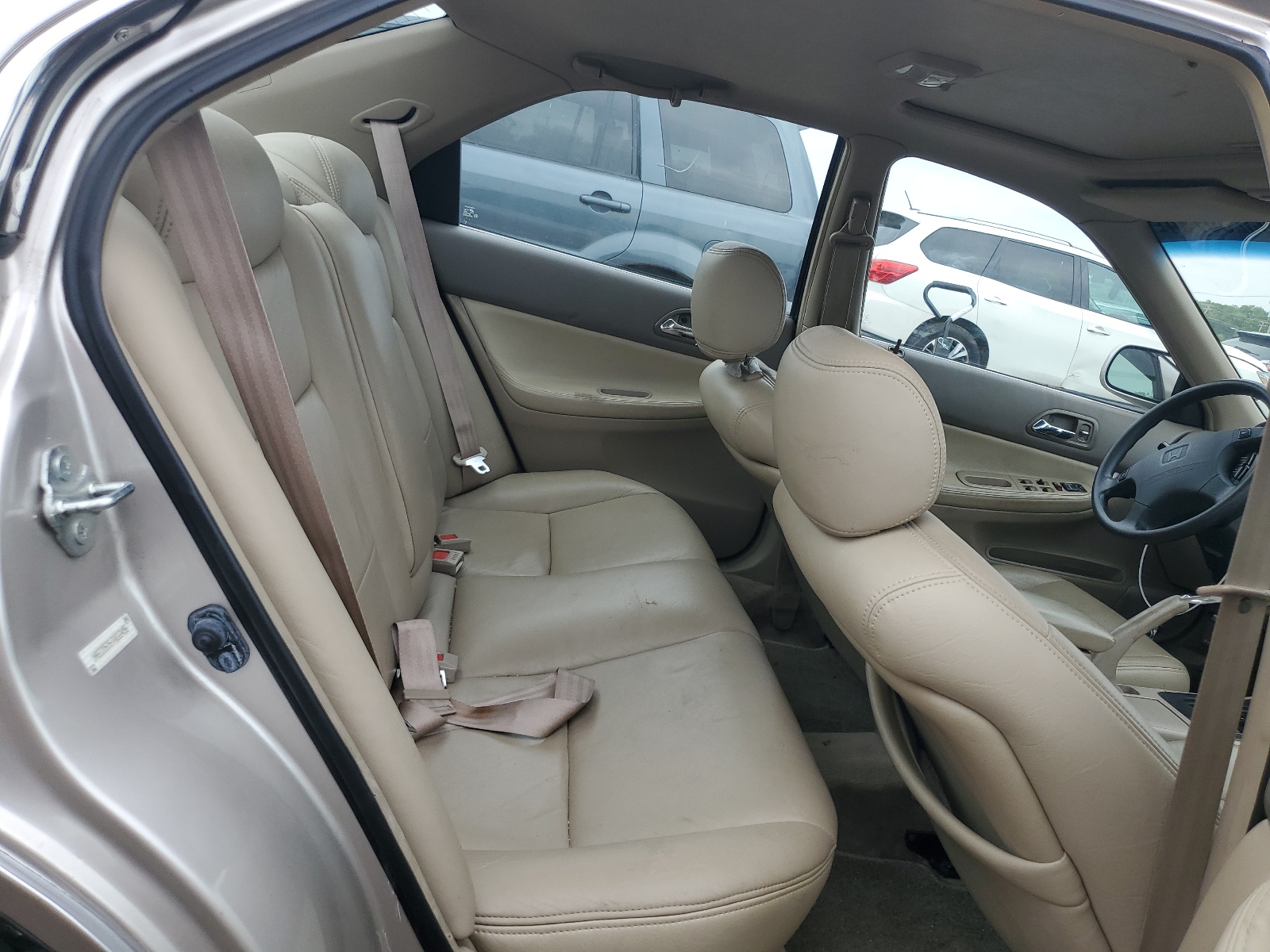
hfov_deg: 67.3
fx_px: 954
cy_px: 476
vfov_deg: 53.1
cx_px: 635
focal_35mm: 26
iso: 50
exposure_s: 1/667
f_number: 1.5
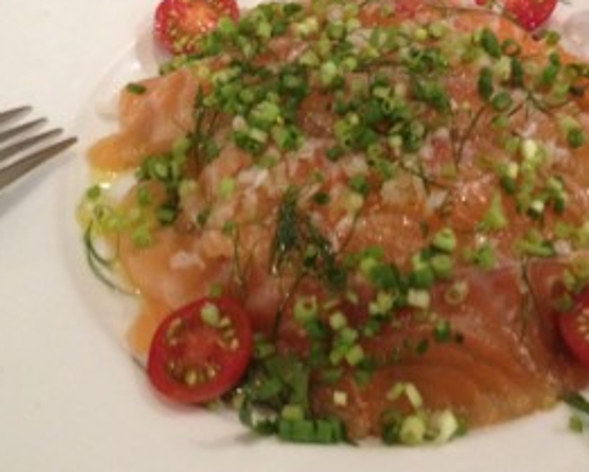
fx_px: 1029
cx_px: 350
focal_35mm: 59
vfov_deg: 25.7
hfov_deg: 31.9
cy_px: 169
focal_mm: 4.28
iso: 400
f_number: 2.4
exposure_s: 1/17
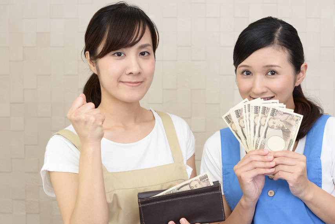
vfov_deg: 22.6
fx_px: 559
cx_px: 201
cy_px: 115
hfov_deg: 33.3
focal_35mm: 60
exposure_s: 1/160
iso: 160
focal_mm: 50
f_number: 5.6
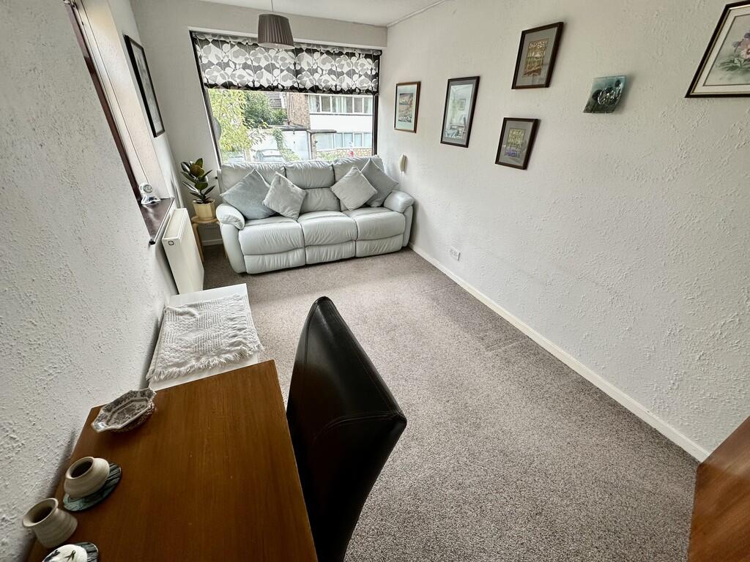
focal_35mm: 14
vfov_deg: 85.7
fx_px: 303
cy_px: 281
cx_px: 375
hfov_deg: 102.1
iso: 80
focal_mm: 2.22
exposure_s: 1/99
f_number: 2.2
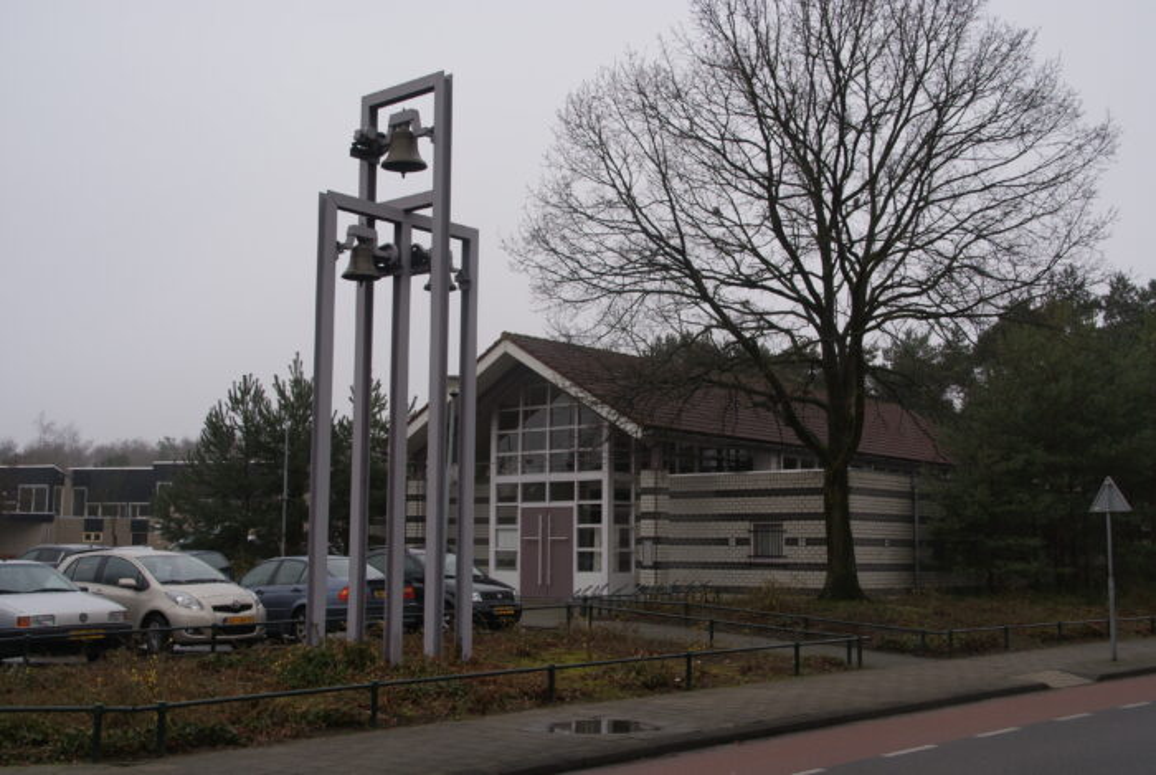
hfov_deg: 49.5
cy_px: 388
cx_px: 578
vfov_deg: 34.3
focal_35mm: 39
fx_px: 1254
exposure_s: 1/80
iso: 100
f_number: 8
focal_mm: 26
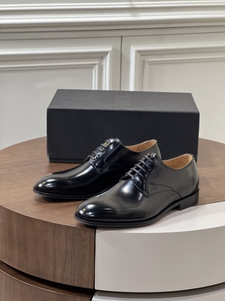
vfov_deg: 25.3
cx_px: 112
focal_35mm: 77
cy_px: 150
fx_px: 667
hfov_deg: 19.1
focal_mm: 9
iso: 200
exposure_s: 1/33
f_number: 2.8
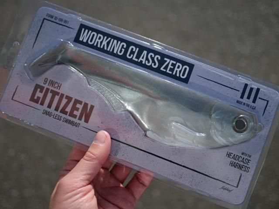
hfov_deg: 46.8
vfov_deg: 36.0
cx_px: 140
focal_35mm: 40
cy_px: 104
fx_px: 322
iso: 200
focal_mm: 20
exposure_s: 1/10000
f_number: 1.7
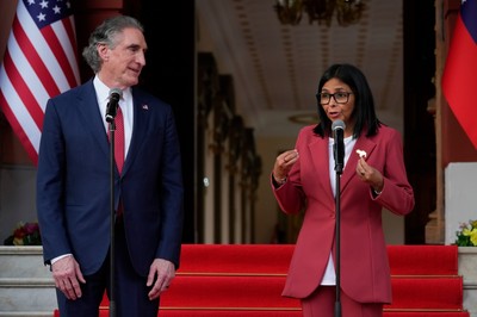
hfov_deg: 18.0
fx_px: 1509
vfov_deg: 12.0
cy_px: 158
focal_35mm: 114
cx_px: 238
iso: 800
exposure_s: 1/400
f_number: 5.6
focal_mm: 114
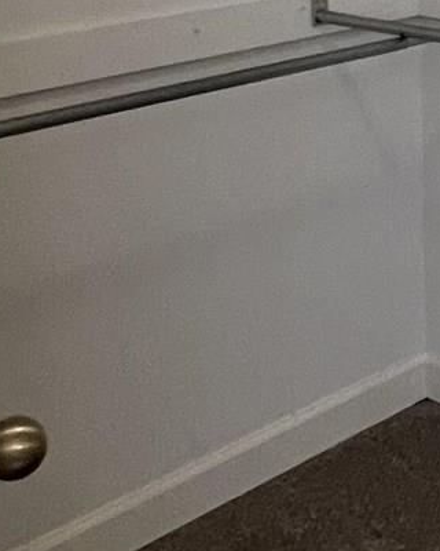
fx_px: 1188
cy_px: -33
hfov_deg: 18.5
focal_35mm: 73
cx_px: 668
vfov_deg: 24.5
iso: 200
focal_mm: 1.57
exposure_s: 1/120
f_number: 1.8
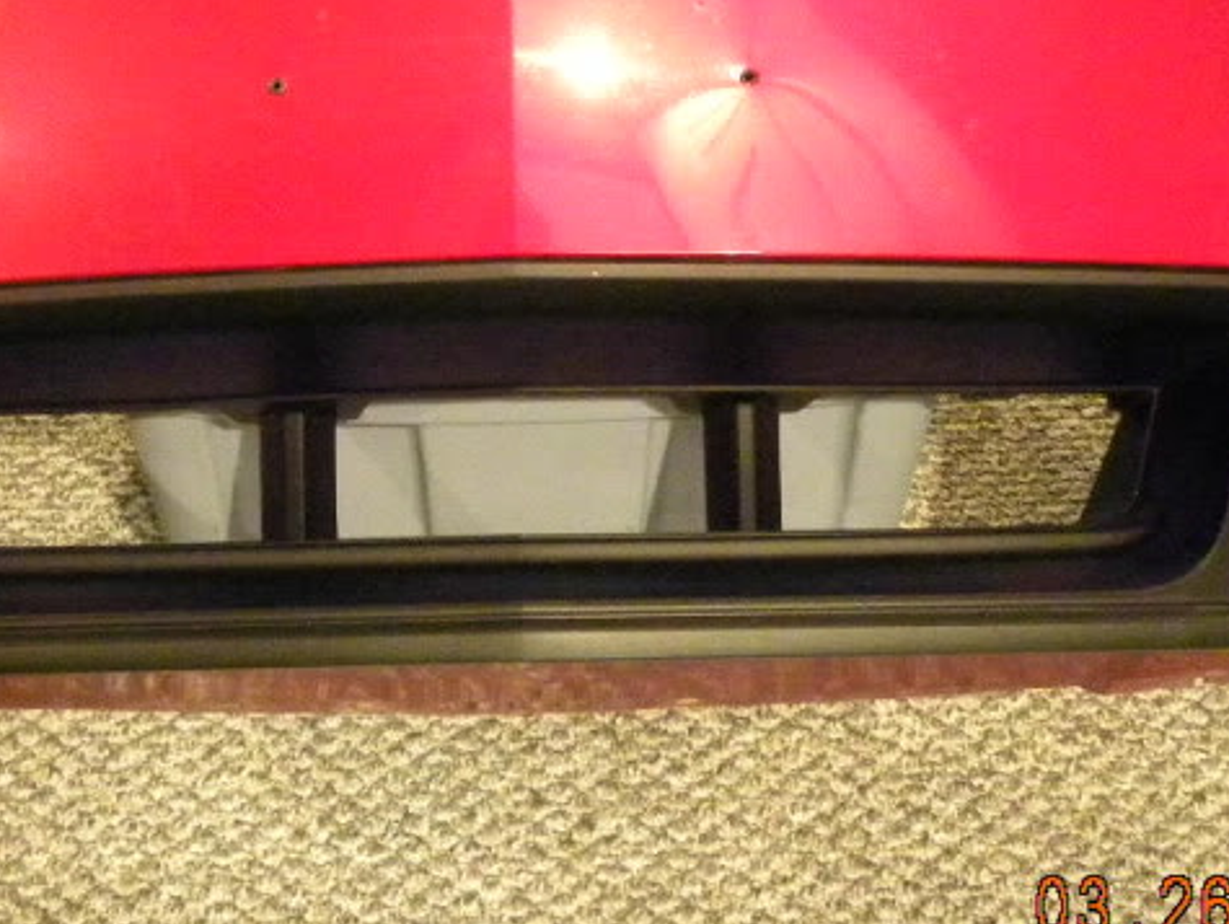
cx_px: 523
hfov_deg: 34.3
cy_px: 119
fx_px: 1990
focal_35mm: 56
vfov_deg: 25.4
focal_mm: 4.6
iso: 800
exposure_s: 1/11
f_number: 2.8
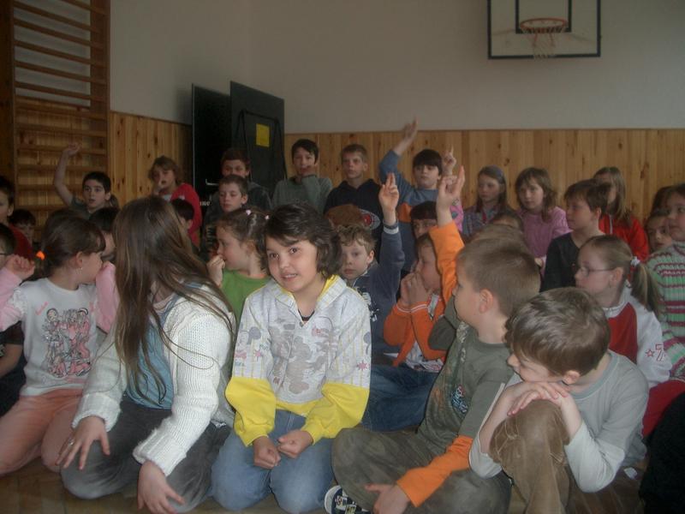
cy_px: 257
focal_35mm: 35
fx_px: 693
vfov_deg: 40.7
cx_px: 342
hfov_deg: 52.6
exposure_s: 1/40
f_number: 2.6
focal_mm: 5.8
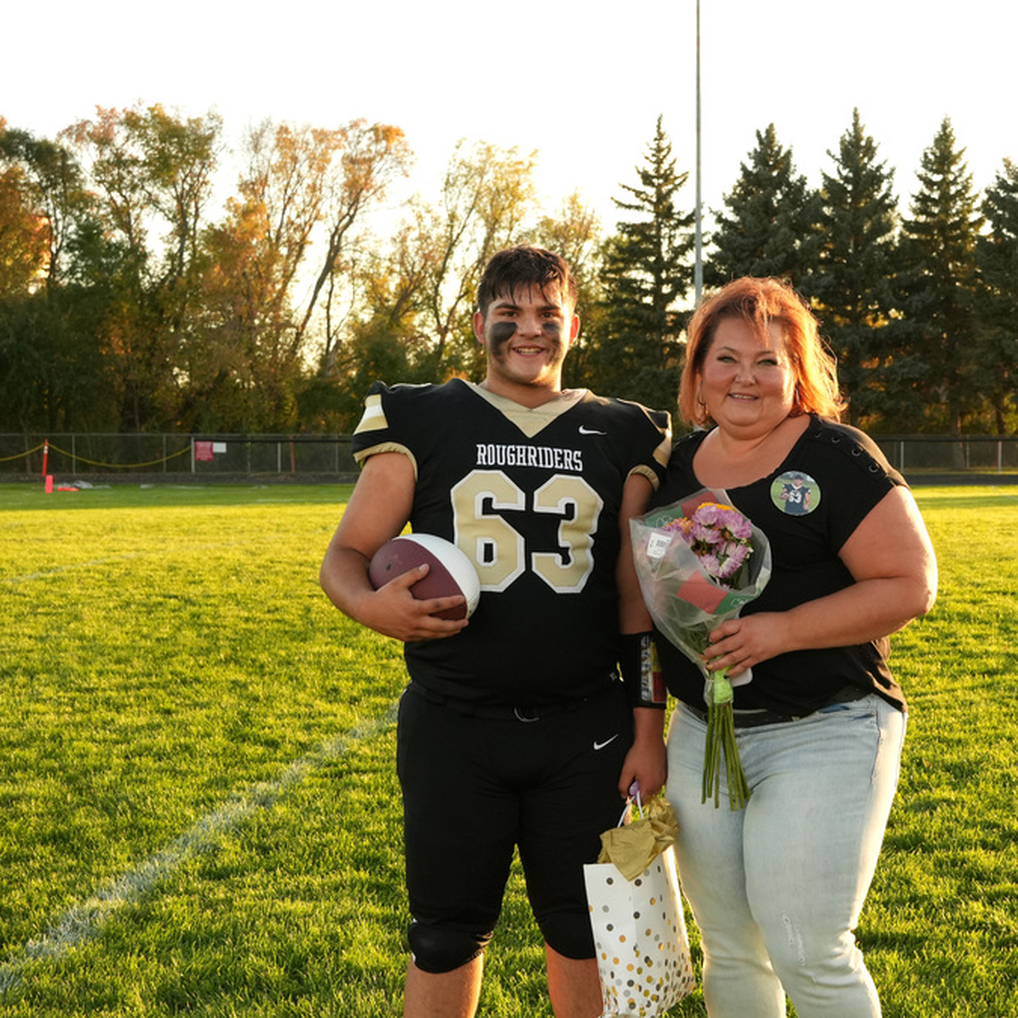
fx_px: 1930
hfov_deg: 29.5
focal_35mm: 58
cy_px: 504
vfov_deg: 29.6
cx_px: 614
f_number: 5.6
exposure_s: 1/640
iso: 1000
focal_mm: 30
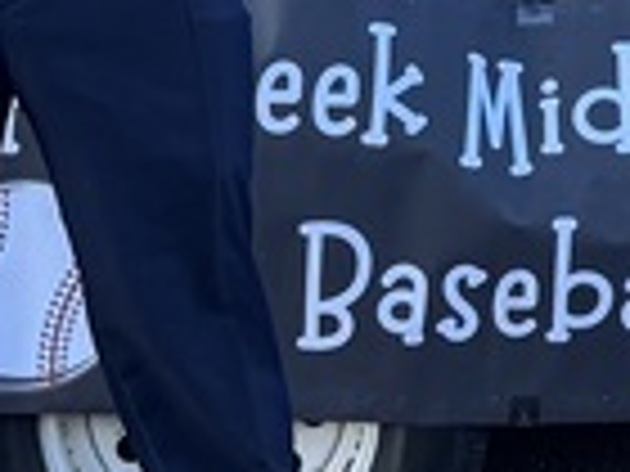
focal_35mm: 190
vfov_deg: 7.5
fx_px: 3458
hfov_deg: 9.6
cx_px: 1323
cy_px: -468
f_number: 1.6
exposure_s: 1/210
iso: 50
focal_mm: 5.96
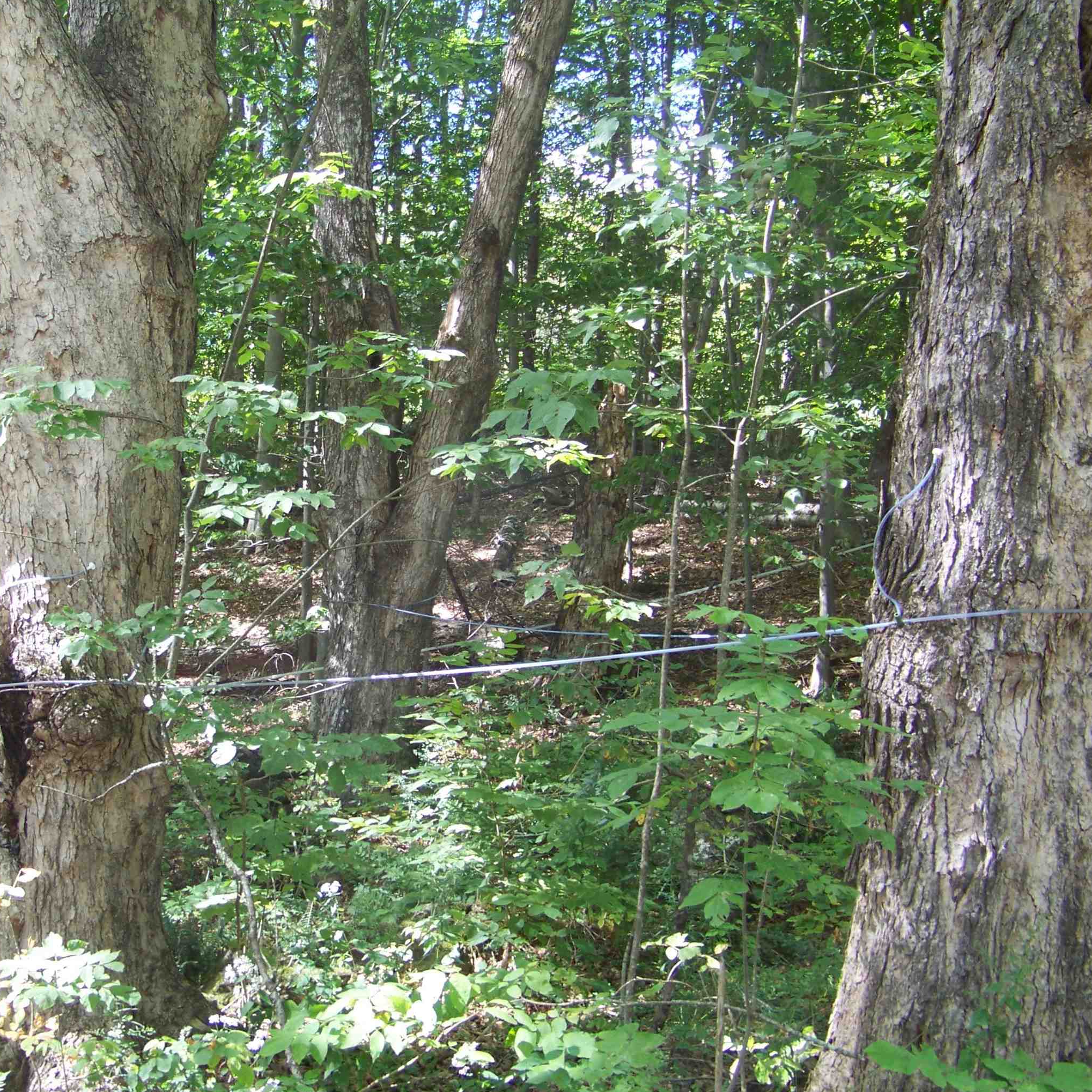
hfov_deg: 34.8
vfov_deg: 35.4
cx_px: 319
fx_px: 1713
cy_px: 553
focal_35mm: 48
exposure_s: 1/50
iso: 69
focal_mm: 5.85
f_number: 2.8
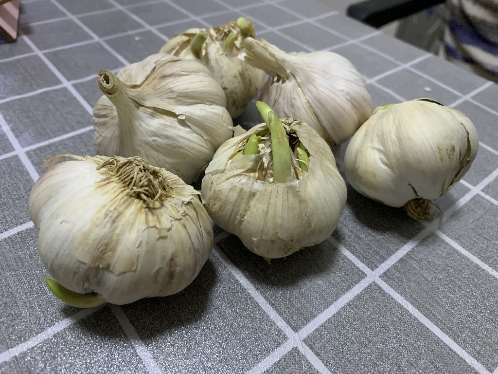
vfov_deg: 53.1
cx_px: 249
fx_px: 374
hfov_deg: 67.3
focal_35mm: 26
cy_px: 187
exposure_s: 1/45
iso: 400
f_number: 1.8
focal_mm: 4.25
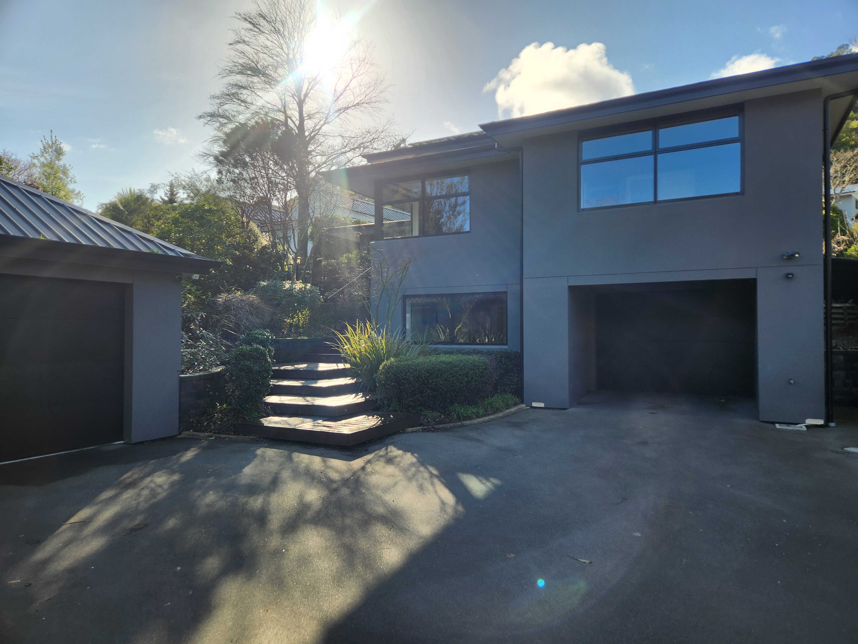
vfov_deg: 58.9
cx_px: 429
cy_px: 322
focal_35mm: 23
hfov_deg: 73.9
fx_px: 570
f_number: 1.8
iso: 20
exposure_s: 1/699
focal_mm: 5.4
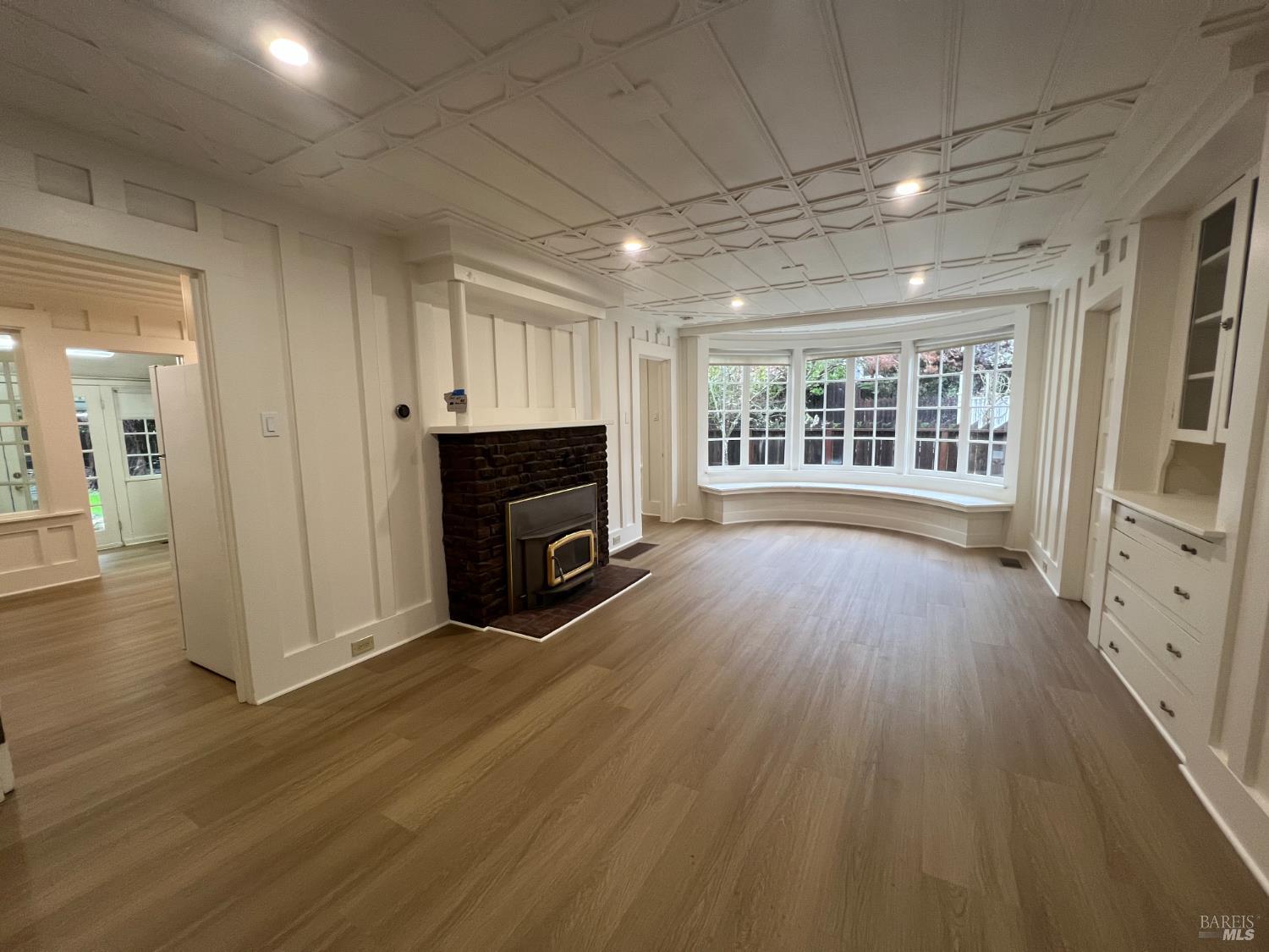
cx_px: 634
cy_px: 476
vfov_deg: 89.9
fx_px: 477
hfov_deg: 106.2
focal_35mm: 13
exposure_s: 1/120
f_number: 1.8
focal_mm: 1.57
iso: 200
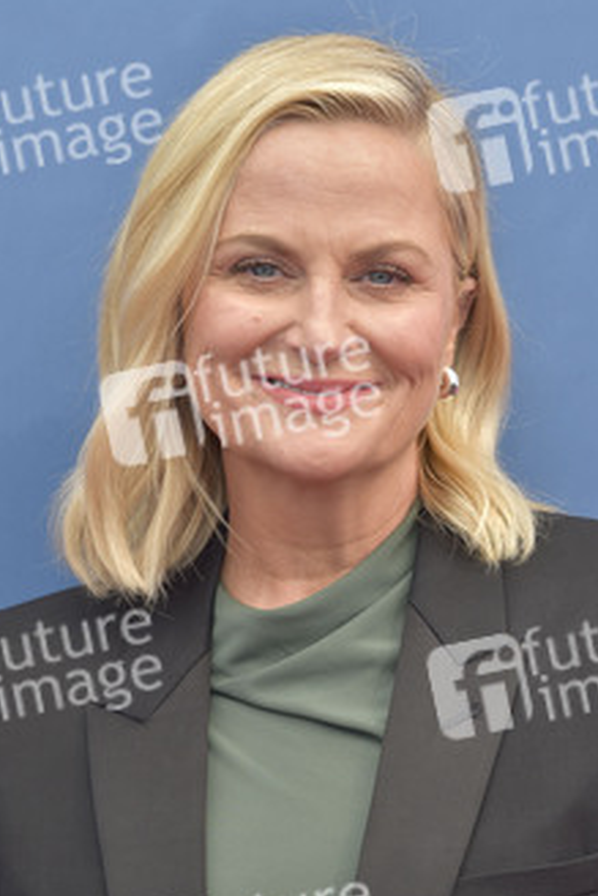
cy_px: 538
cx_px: 321
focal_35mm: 116
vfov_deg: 17.6
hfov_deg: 11.8
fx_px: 2887
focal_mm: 95
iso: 320
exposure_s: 1/250
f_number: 7.1
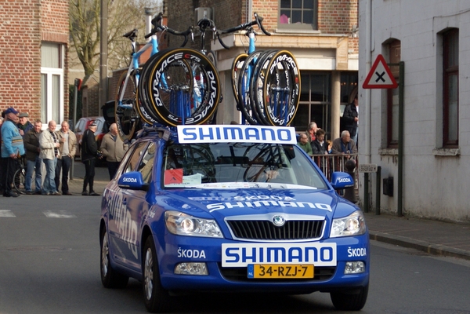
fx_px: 1077
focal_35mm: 82
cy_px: 157
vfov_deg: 16.6
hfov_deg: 24.6
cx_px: 235
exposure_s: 1/1000
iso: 200
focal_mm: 55
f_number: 5
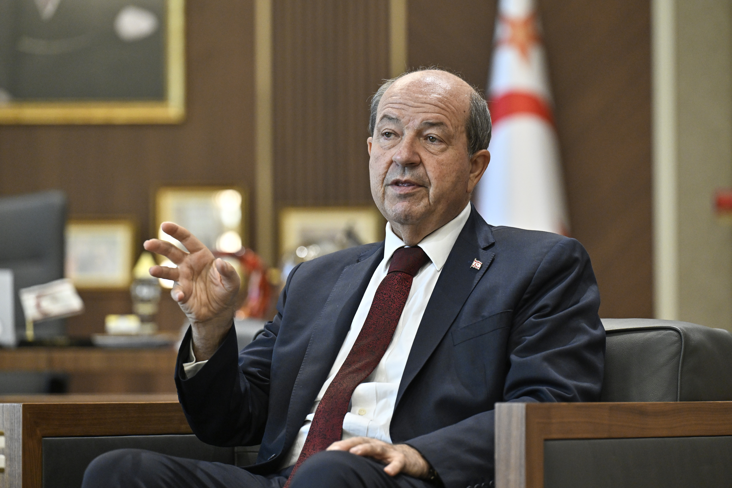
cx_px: 366
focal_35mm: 190
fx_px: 3863
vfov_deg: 7.2
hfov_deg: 10.8
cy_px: 244
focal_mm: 190
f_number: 3.5
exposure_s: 1/400
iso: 2500
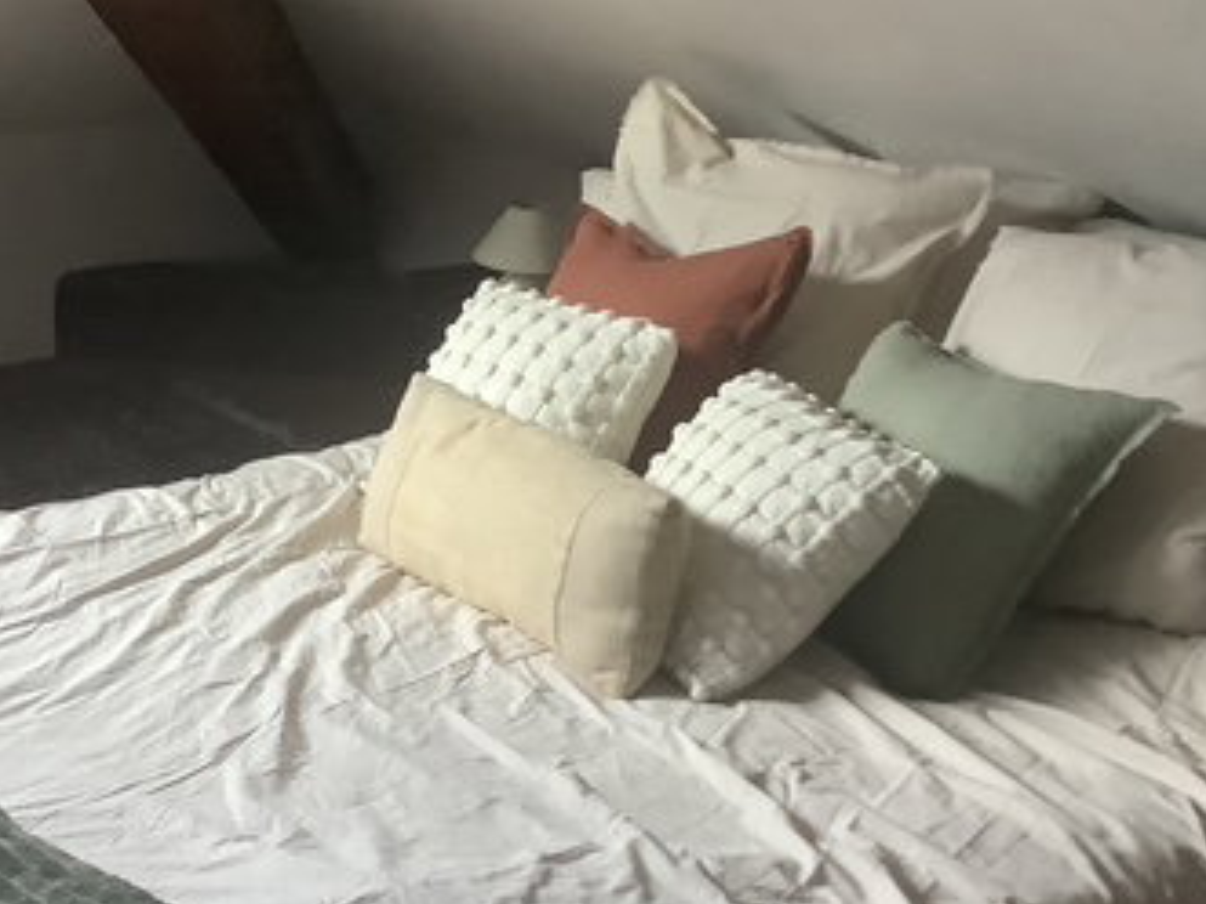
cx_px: 259
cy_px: 459
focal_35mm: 60
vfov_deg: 24.4
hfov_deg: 31.4
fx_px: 2090
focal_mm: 3.3
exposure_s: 1/60
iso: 250
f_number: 2.4
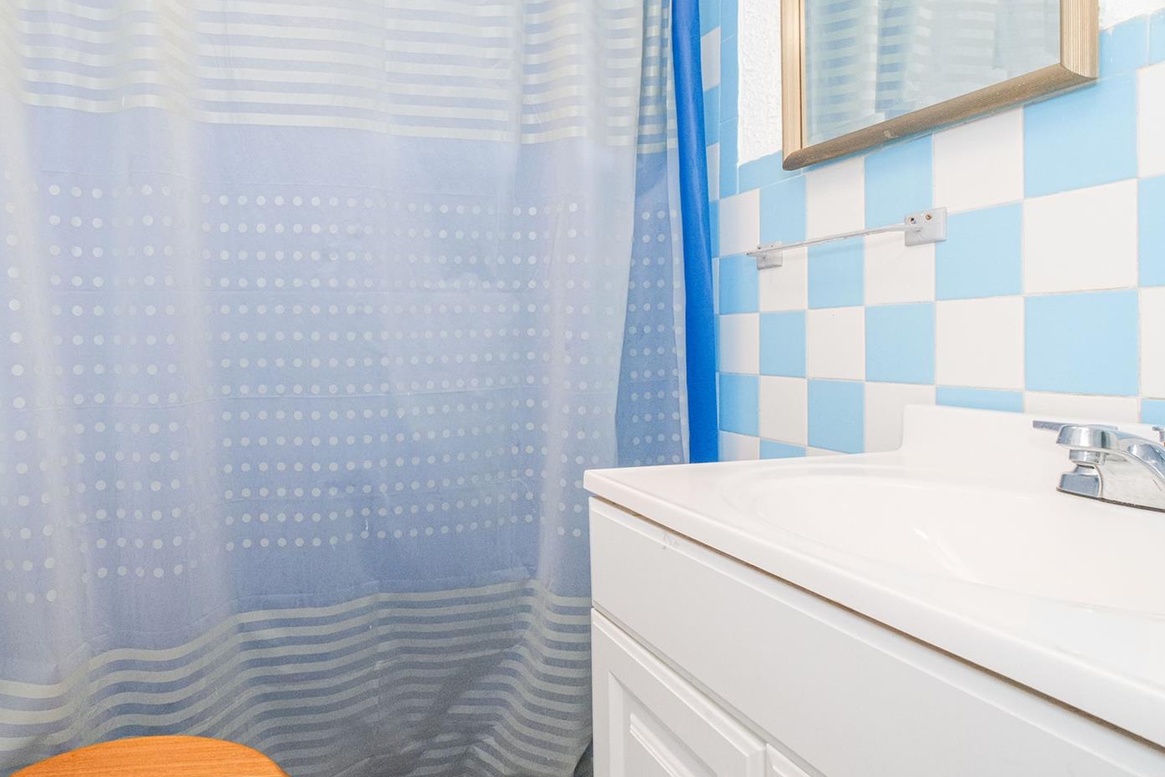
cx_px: 388
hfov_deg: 76.1
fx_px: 712
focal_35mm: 22
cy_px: 353
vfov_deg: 57.1
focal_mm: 10
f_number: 8
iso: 2000
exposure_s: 1/160
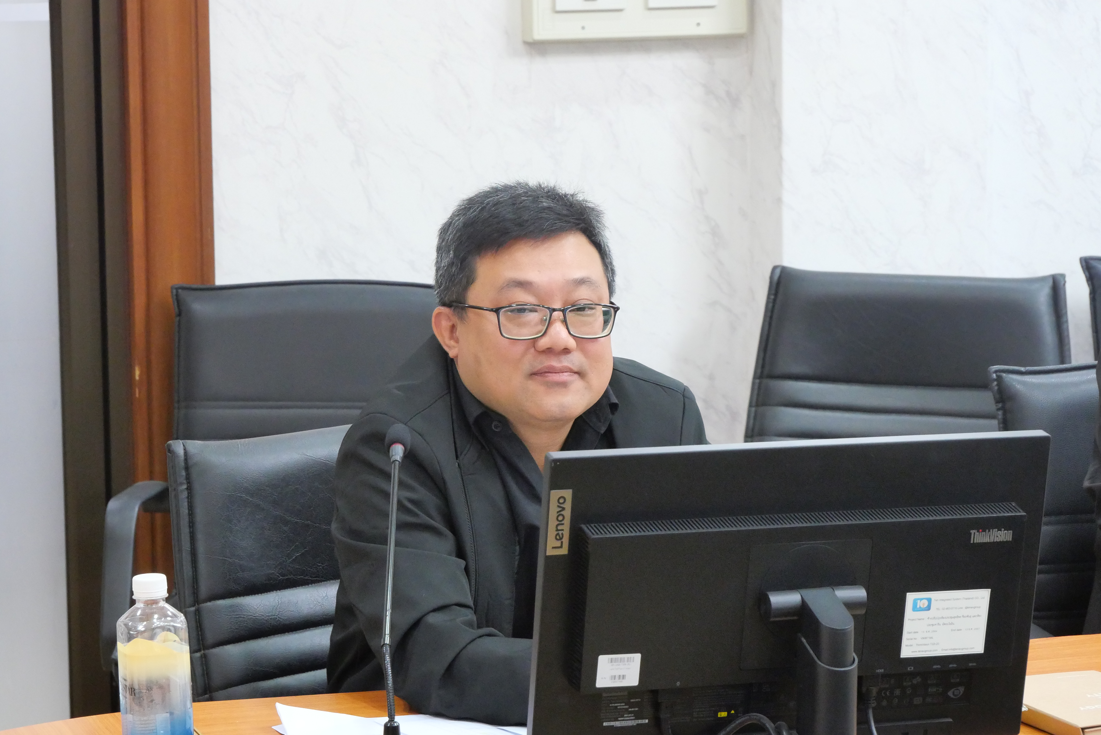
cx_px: 550
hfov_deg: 17.9
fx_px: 3489
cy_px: 368
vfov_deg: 12.0
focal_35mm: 114
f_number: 7.1
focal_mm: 55
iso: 3200
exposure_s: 1/20
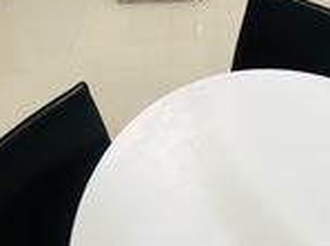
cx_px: 200
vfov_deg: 32.9
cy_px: 1
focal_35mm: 40
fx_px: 380
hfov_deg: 46.6
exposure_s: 1/50
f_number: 1.8
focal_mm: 1.57
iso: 400
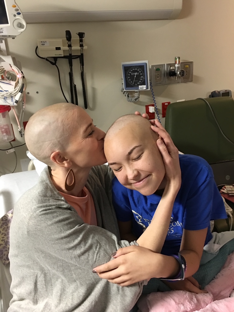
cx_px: 117
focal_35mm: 29
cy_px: 156
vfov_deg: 61.7
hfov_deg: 48.2
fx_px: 261
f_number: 2.2
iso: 64
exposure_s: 1/4
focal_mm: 4.15
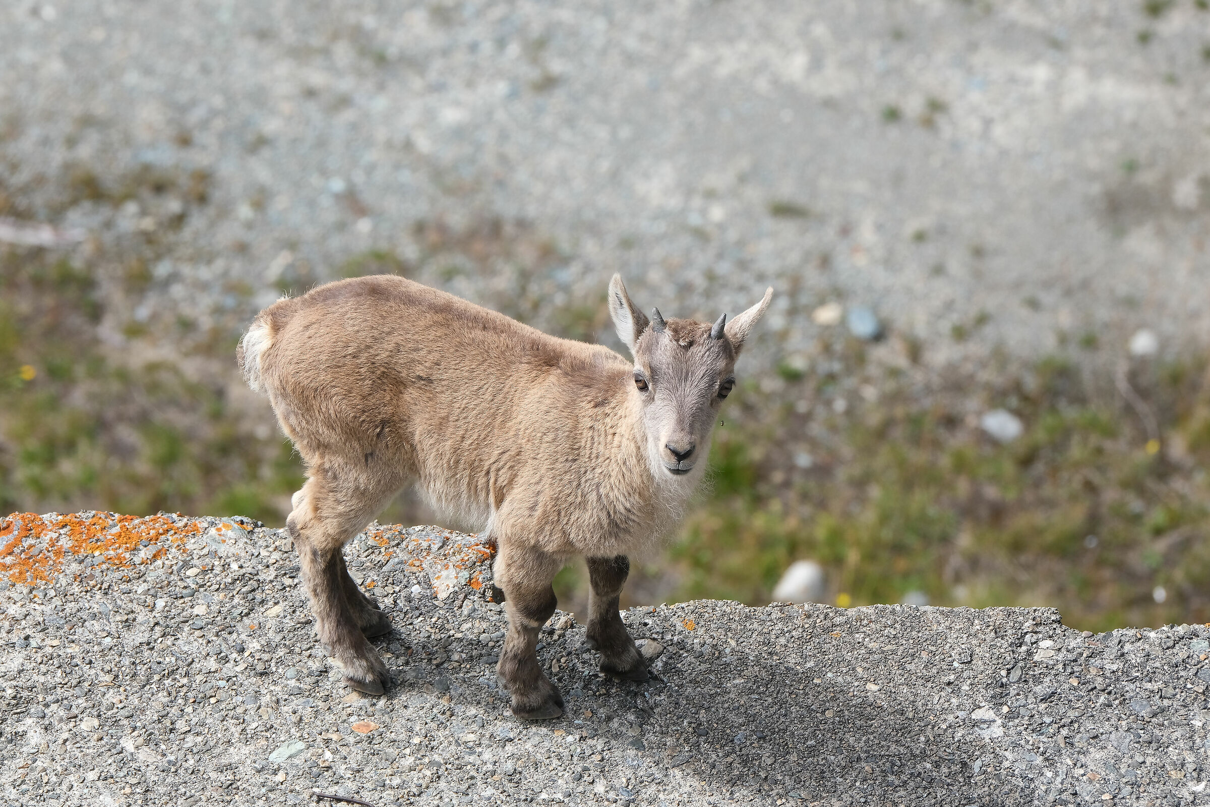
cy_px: 404
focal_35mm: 406
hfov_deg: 5.1
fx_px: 13645
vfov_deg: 3.4
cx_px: 605
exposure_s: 1/400
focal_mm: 270.6
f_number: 10
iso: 640
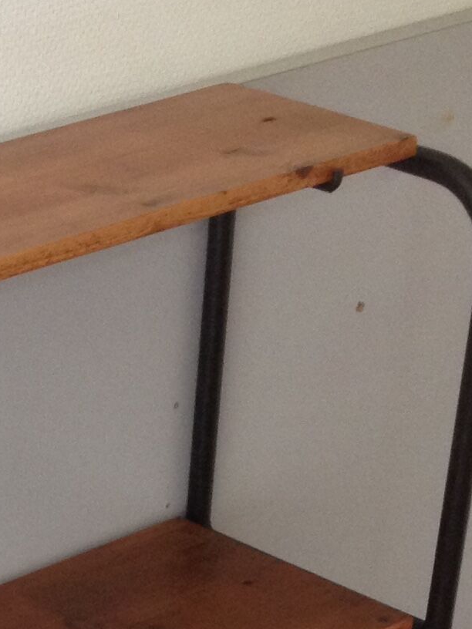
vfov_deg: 13.3
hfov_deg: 10.2
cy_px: 931
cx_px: -248
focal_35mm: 140
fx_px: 2545
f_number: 2.4
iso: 100
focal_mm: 4.28
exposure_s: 1/20
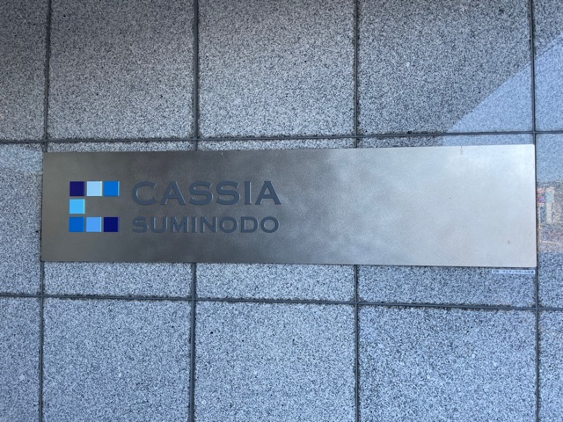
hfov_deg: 67.3
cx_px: 282
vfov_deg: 53.1
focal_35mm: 26
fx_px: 423
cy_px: 211
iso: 32
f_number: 1.6
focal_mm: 4.2
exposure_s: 1/121
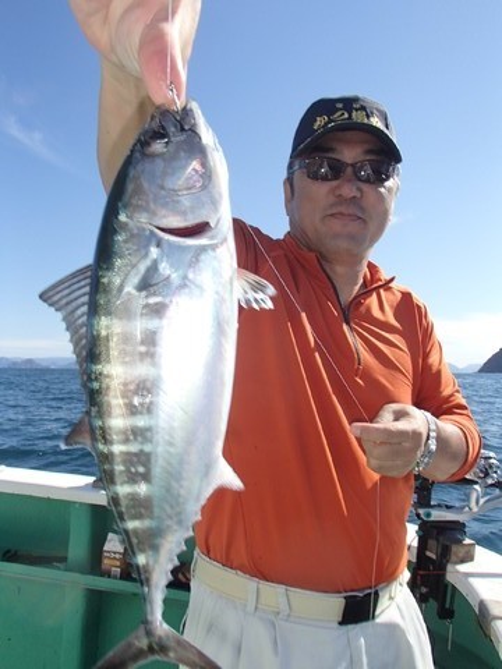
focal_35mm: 28
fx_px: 541
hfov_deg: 49.7
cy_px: 334
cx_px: 251
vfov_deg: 63.4
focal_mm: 5
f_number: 11
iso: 100
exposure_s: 1/100
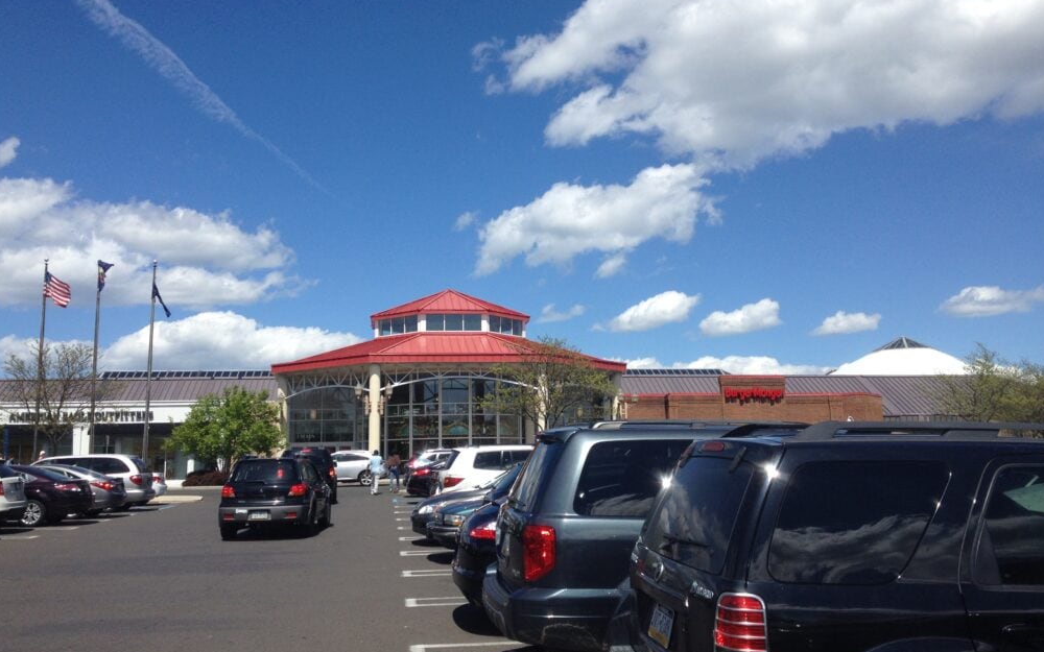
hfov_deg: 51.5
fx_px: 1081
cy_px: 325
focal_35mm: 38
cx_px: 514
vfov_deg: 33.6
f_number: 2.4
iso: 50
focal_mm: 4.28
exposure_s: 1/2513
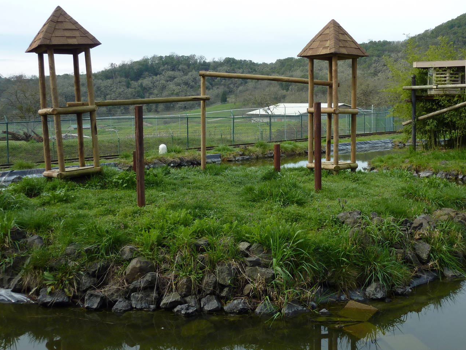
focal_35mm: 40
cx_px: 271
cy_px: 136
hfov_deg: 46.6
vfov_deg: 35.8
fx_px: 538
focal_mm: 5.3
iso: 100
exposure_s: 1/500
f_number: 3.5
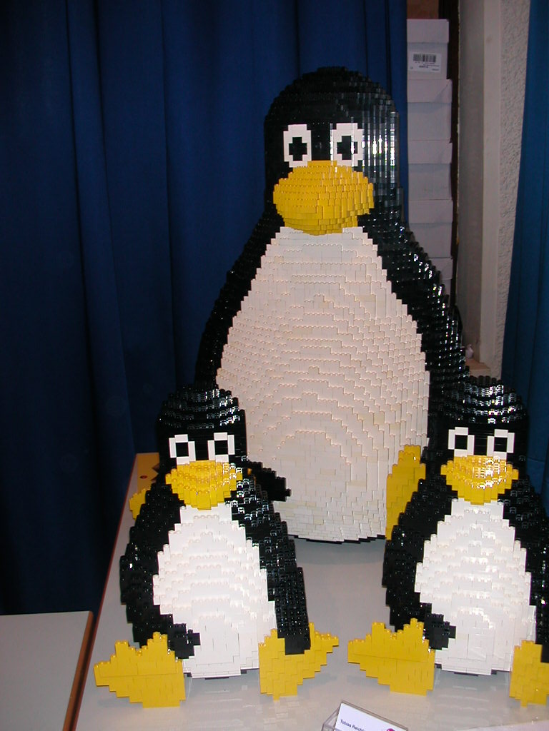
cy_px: 366
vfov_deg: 50.1
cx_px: 274
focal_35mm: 37
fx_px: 782
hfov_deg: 38.7
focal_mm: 5.6
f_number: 2.7
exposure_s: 1/59.9
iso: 100
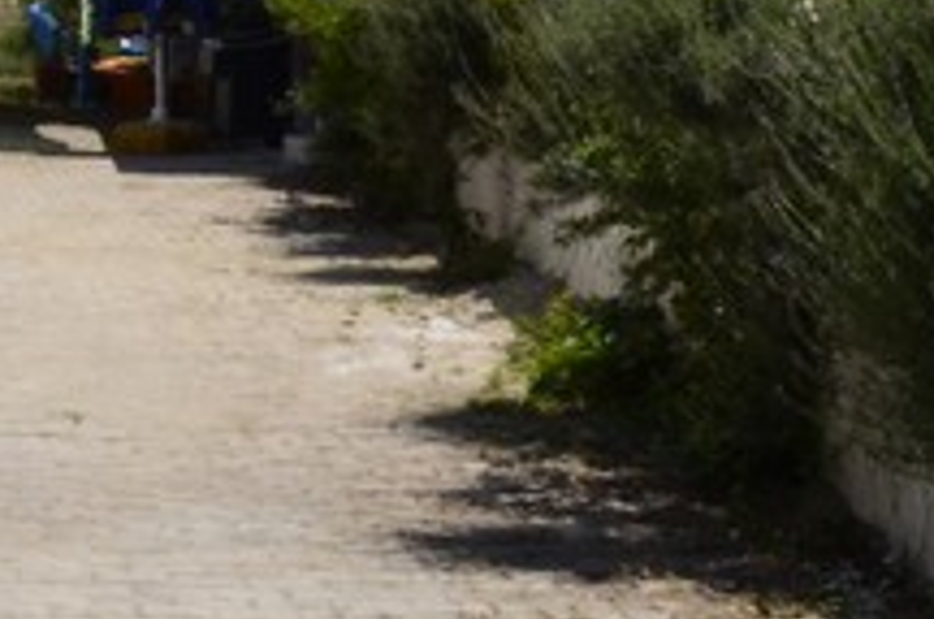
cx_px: -255
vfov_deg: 10.5
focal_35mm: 128
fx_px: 3314
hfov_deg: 15.3
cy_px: -52
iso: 500
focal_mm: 18
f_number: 22
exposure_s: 1/200
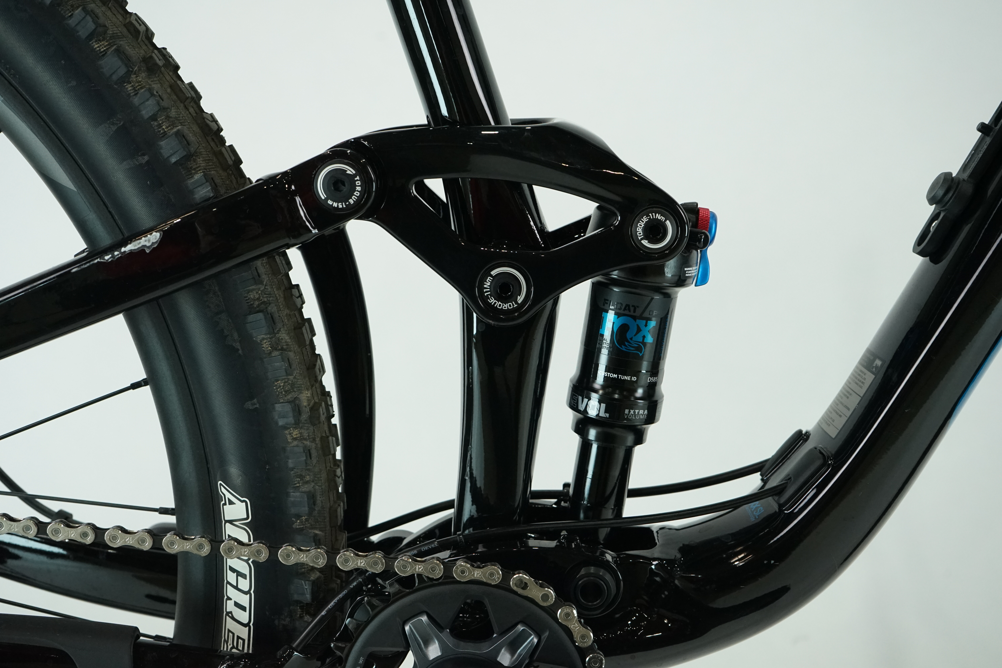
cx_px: 501
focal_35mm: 42
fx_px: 1169
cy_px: 334
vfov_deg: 31.9
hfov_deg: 46.4
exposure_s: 1/200
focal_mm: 42
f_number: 7.1
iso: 2500
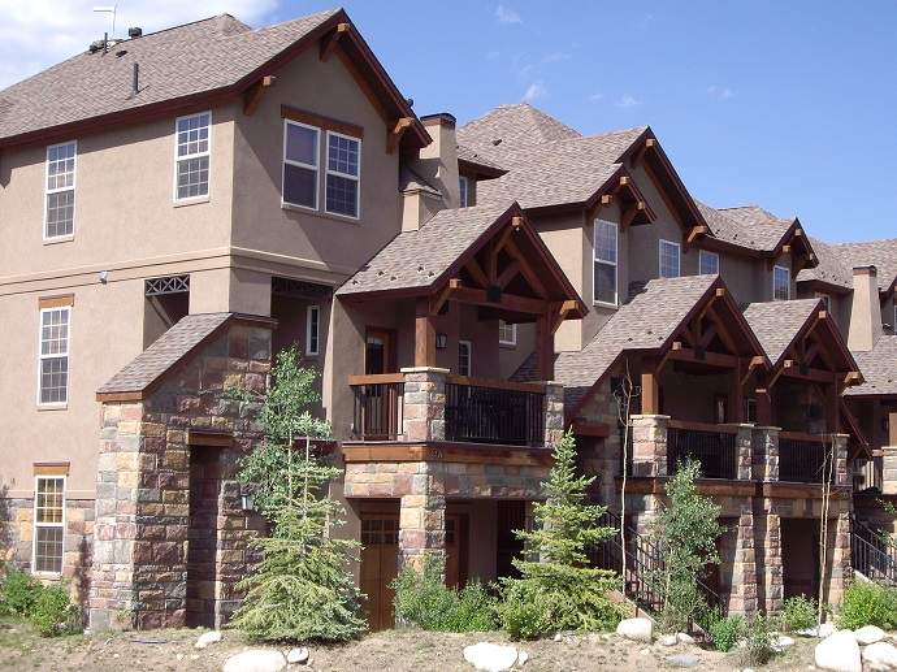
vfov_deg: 22.2
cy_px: 336
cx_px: 448
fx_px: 1710
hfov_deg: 29.4
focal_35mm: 66
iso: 64
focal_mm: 10.7
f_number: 5.8
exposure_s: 1/200
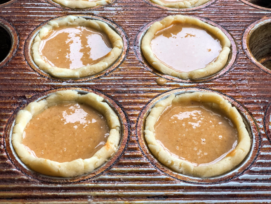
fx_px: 446
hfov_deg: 33.8
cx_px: 136
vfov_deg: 25.7
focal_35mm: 57
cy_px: 102
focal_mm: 6.6
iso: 25
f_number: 2.8
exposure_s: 1/30
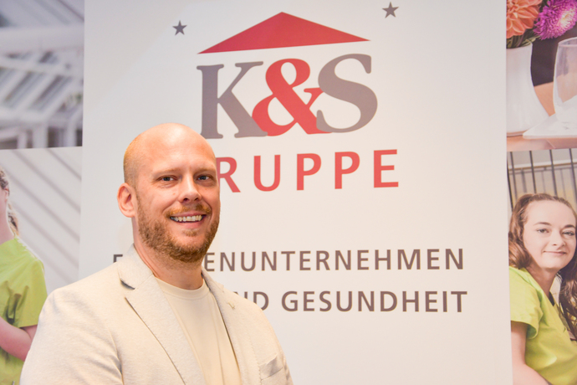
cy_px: 192
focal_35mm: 72
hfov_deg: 28.1
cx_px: 288
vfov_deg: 18.9
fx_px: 1154
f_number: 4.8
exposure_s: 1/100
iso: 200
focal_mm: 48
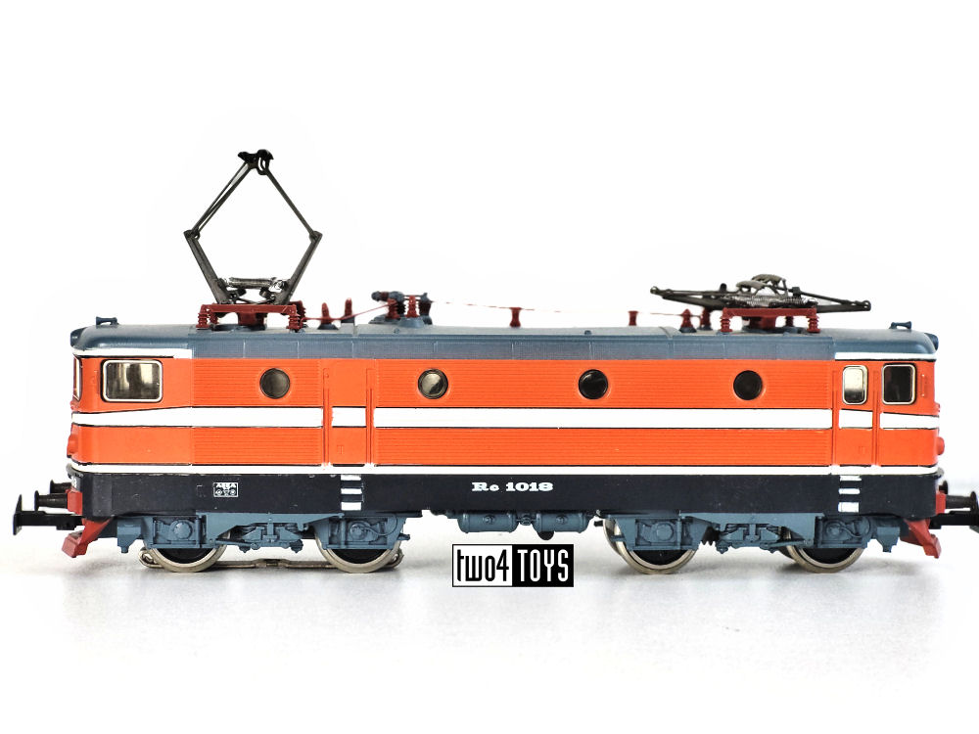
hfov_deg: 25.7
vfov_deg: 19.4
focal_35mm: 76
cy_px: 367
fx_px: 2149
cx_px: 490
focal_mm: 7.12
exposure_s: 1/100
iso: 50
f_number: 2.4
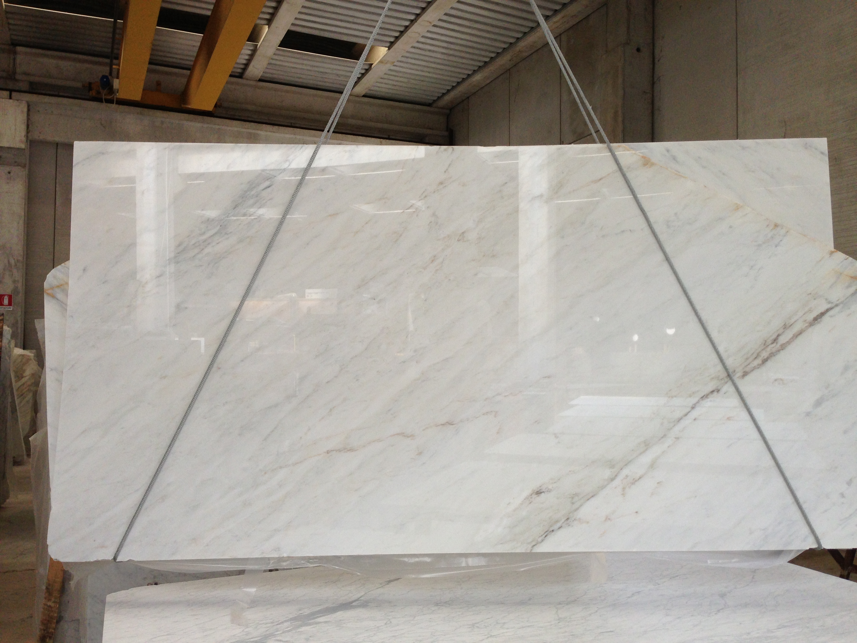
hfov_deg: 55.4
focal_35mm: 33
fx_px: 817
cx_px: 428
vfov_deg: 42.9
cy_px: 322
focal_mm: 4.13
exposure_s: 1/120
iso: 100
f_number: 2.4
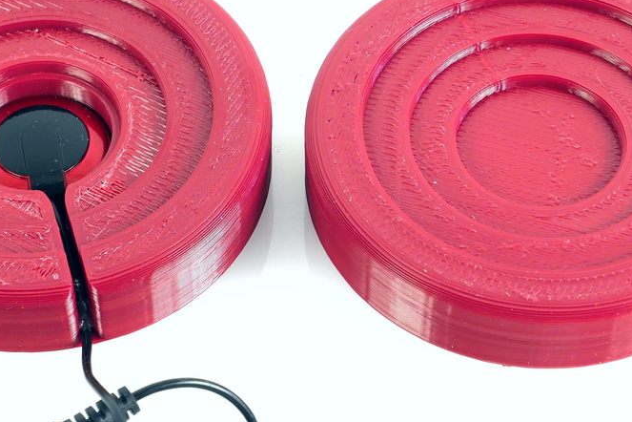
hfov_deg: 16.7
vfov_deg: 11.1
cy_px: 285
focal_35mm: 123
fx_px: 2159
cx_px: 292
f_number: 8
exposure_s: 1/15
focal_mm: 24.8
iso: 200
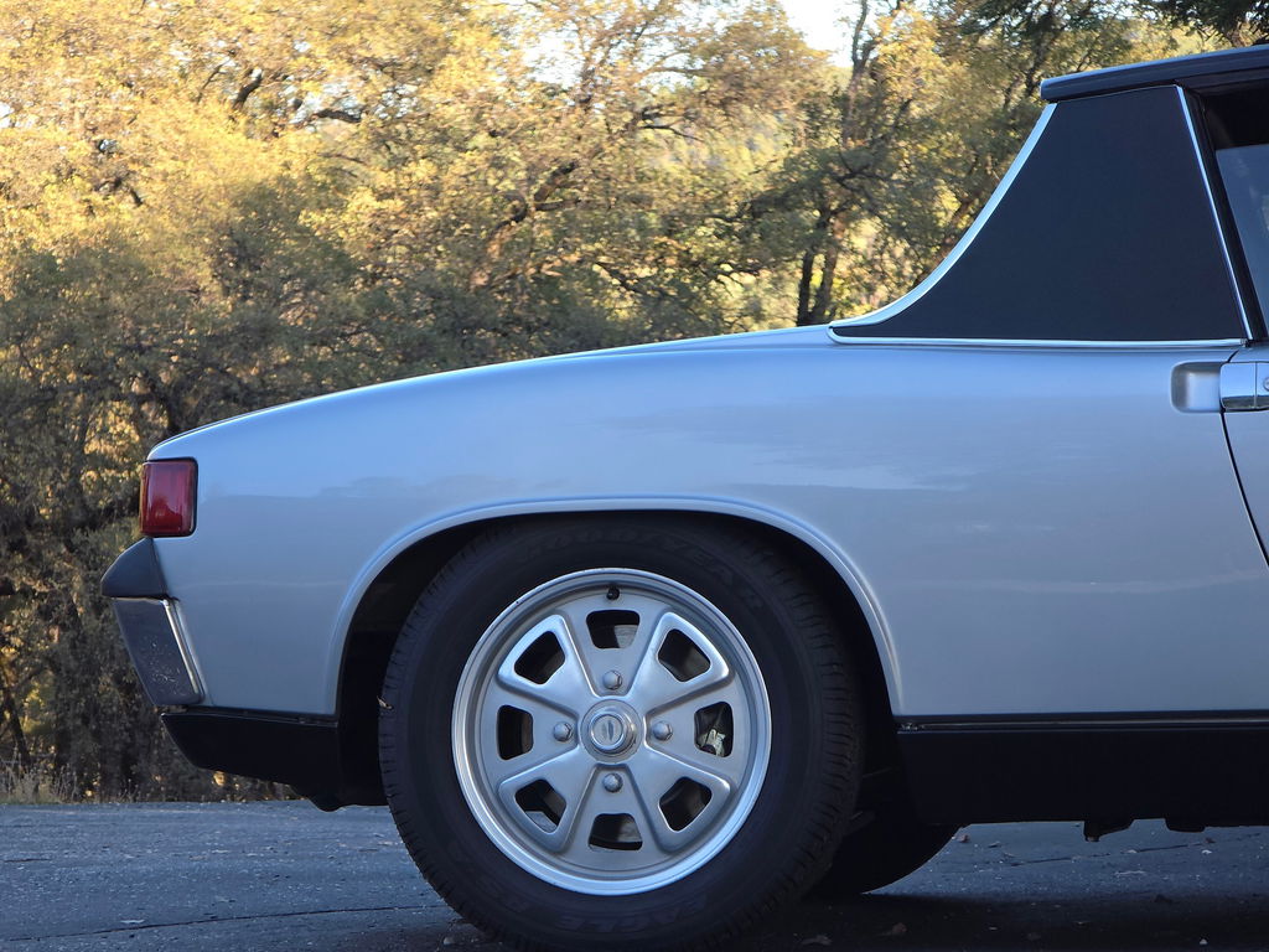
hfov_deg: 17.1
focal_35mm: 115
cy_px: 476
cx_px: 634
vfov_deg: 12.9
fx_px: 4216
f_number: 3.4
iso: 50
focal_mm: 18.6
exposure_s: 1/120
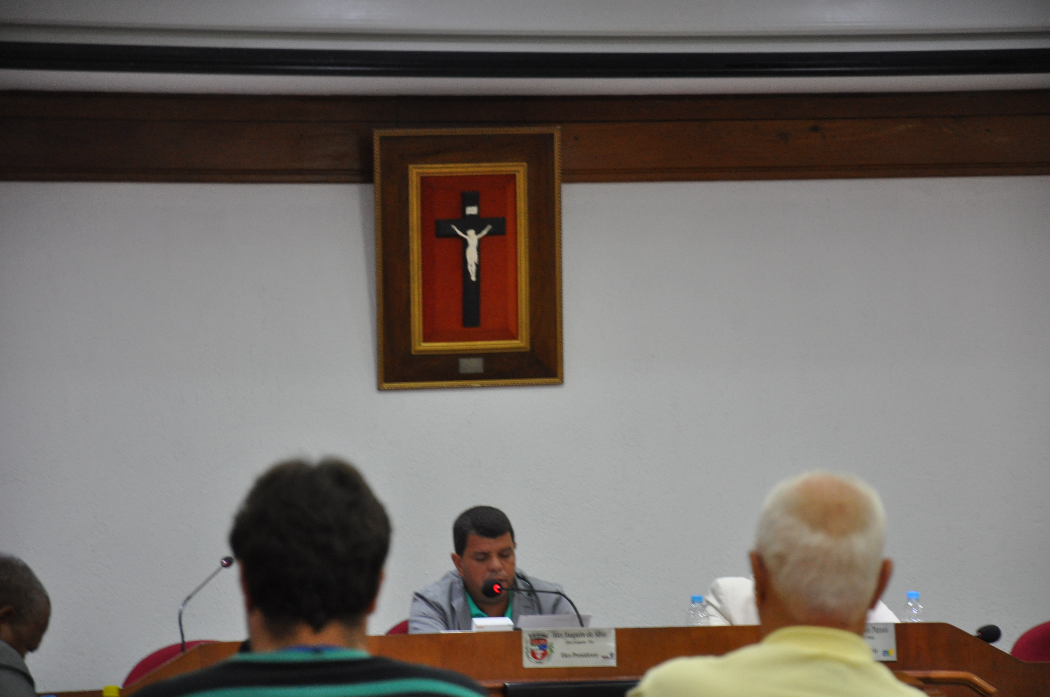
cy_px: 348
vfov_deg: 8.7
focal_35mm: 158
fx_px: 4588
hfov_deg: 13.1
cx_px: 525
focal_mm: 105
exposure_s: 1/50
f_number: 5.6
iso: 1250
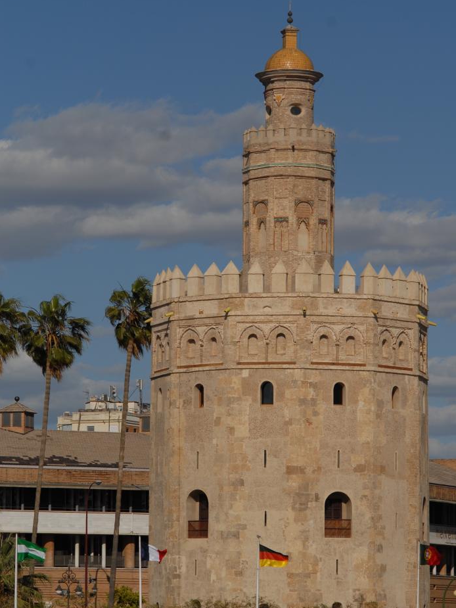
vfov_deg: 11.1
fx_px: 3118
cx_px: 237
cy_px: 294
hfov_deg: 8.4
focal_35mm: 178
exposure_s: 1/1250
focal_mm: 105
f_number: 8
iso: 100
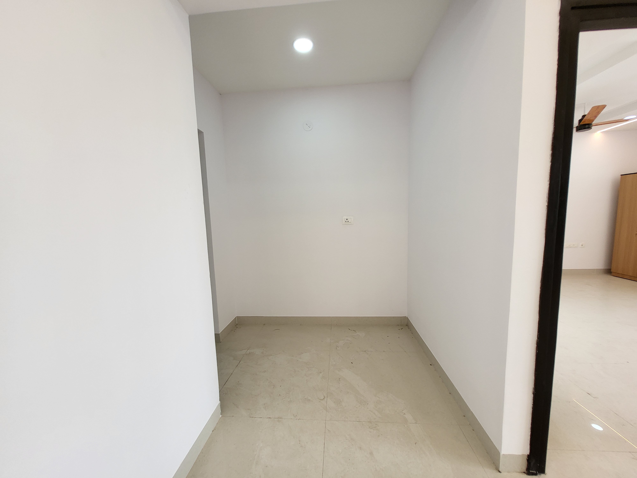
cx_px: 318
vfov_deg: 89.9
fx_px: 239
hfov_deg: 106.2
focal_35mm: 13
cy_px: 239
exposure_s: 1/100
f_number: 2.2
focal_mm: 1.74
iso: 64
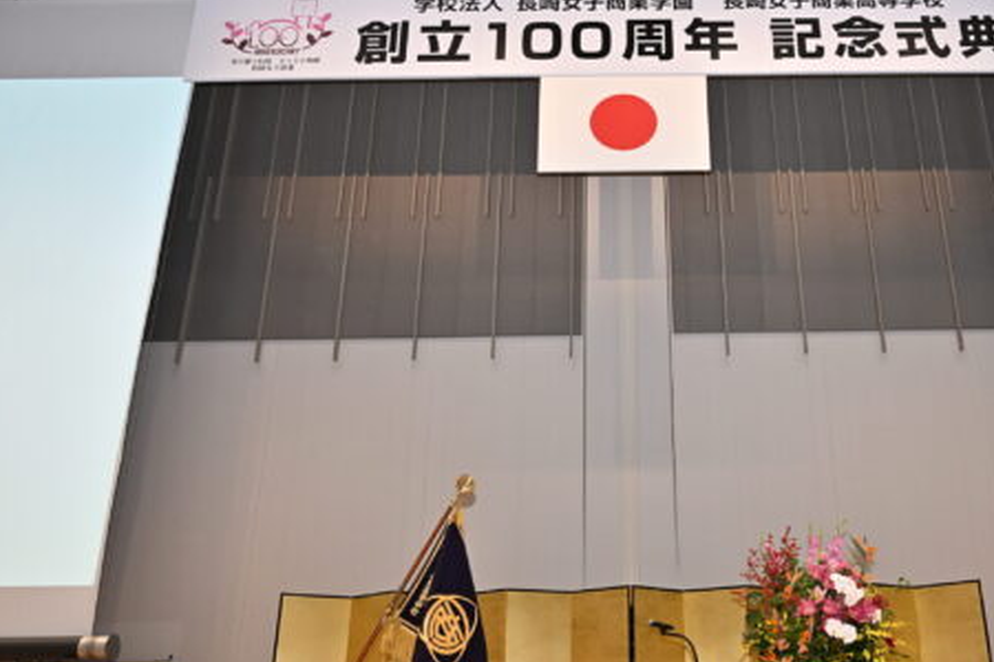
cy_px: 388
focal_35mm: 32
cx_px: 641
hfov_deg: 57.7
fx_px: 883
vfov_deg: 41.0
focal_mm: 24
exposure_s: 1/60
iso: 1000
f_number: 6.3
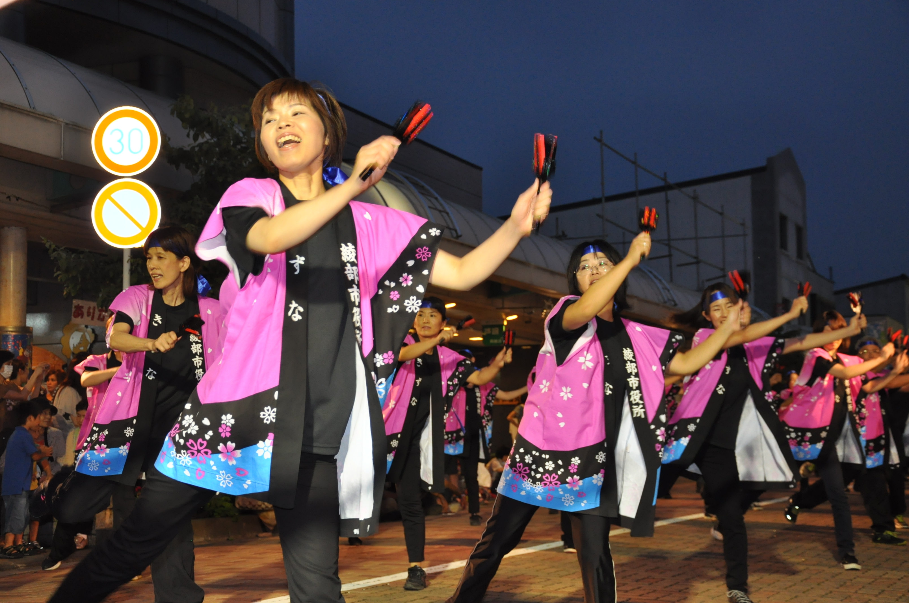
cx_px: 454
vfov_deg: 23.7
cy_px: 302
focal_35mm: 57
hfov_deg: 35.1
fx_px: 1437
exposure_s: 1/100
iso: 800
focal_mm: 38
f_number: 4.5
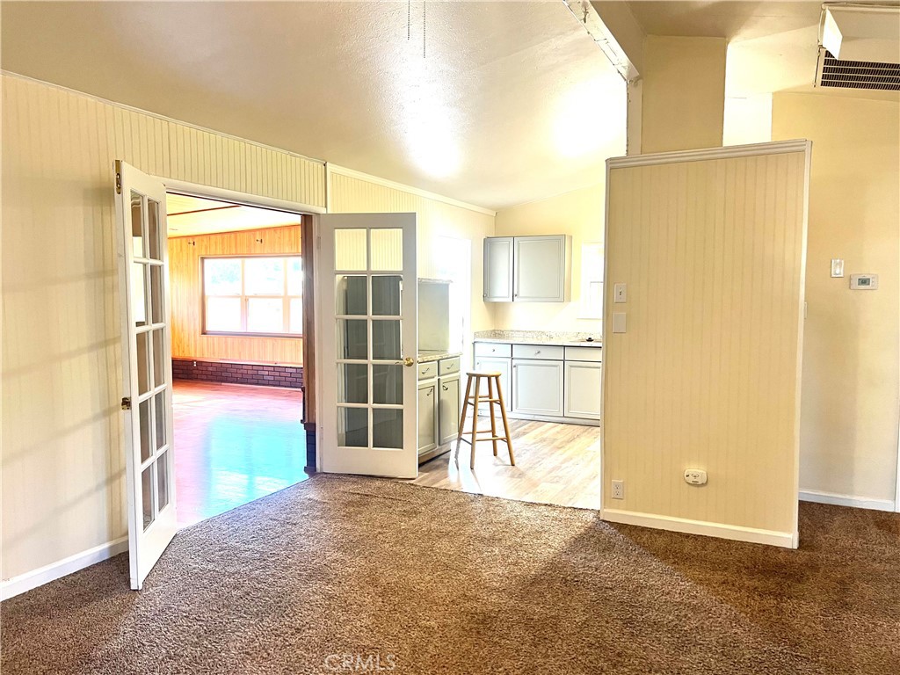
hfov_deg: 67.3
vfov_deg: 53.1
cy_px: 338
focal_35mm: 26
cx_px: 450
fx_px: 676
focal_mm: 5.7
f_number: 1.5
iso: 80
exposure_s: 1/60
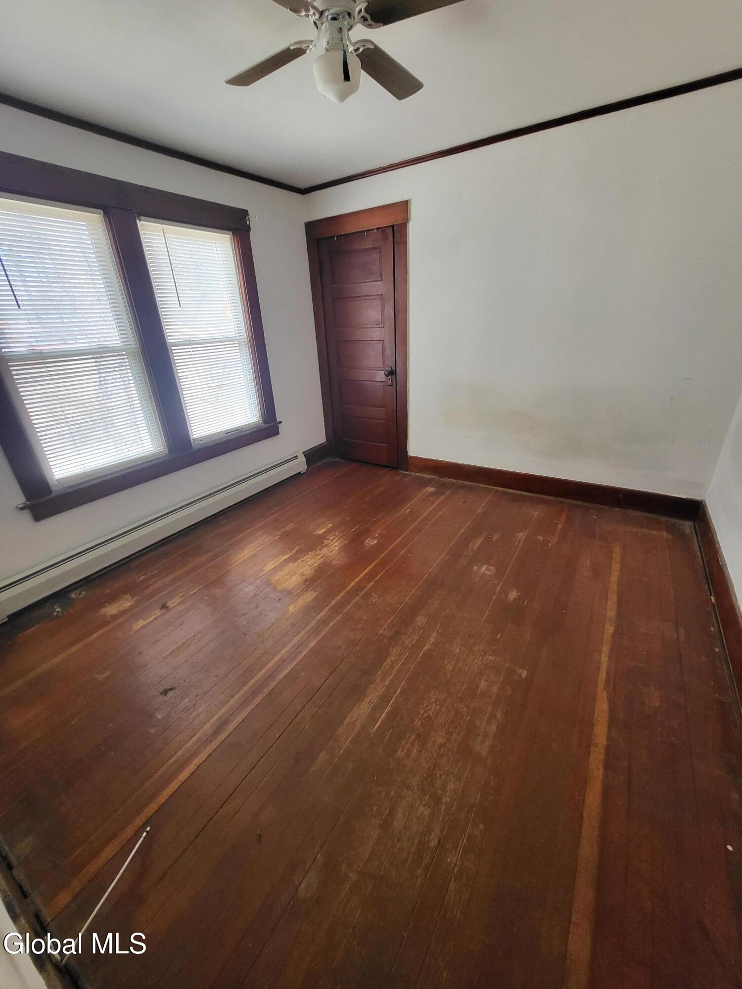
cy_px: 494
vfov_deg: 106.2
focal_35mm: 13
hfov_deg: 89.9
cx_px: 371
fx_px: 372
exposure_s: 1/60
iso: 200
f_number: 2.2
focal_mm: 1.74
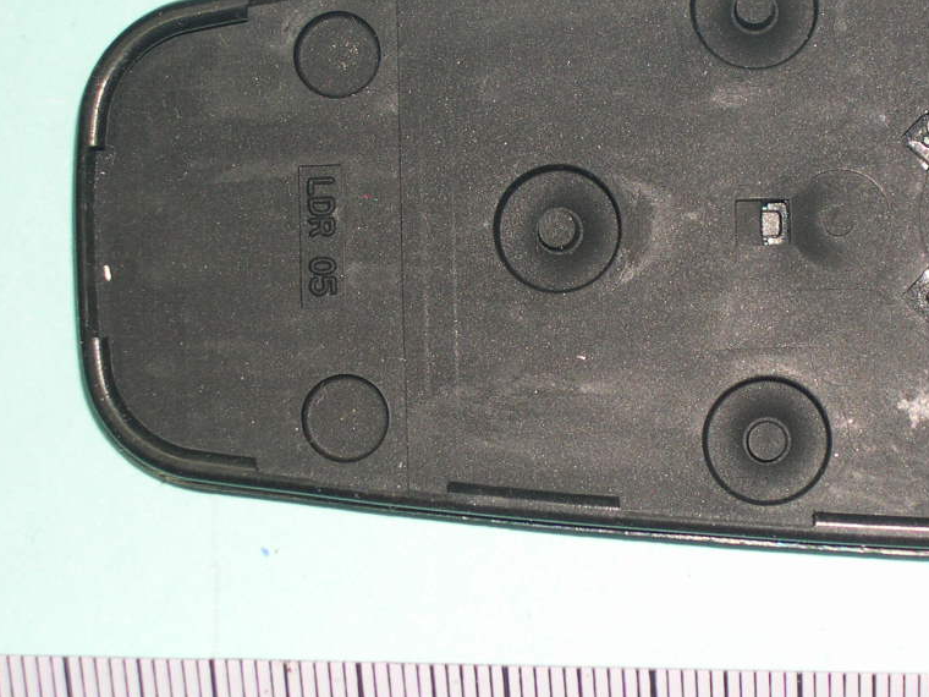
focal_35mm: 155
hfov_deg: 12.7
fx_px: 4160
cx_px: 671
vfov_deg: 9.6
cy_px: 330
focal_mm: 19.5
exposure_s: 1/60
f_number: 4.5
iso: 100
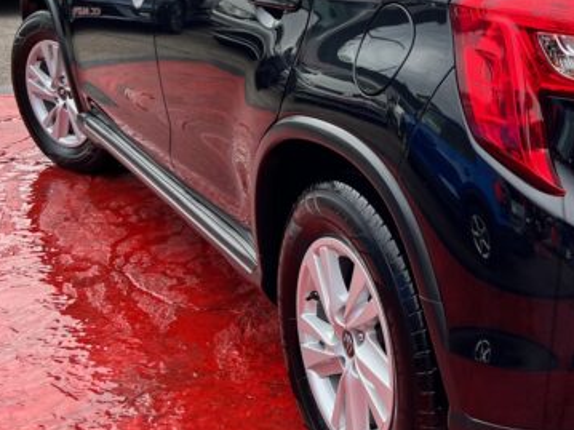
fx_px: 961
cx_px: 552
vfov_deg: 25.0
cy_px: 131
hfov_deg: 31.2
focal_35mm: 58
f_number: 1.5
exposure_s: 1/827
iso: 50
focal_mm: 5.7
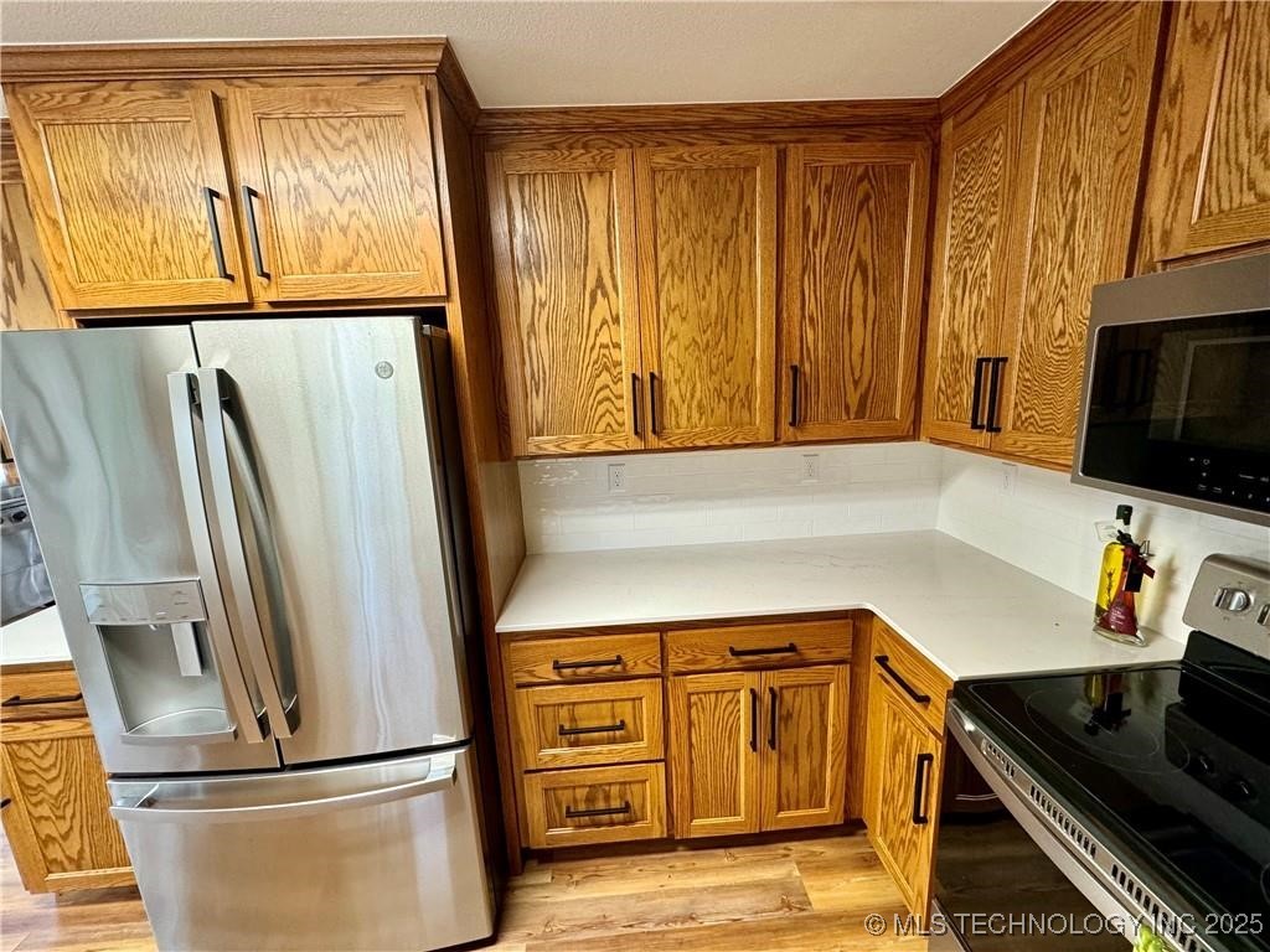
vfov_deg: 85.7
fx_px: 514
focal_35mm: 14
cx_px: 635
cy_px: 476
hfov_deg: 102.1
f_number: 2.2
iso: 250
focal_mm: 2.22
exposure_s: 1/60
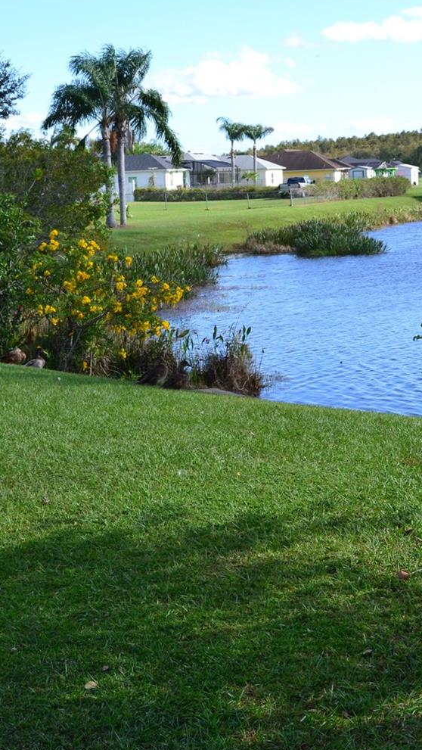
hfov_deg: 17.0
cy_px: 394
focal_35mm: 71
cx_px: 193
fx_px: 1411
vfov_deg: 29.7
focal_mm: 28
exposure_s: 1/250
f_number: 10
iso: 400
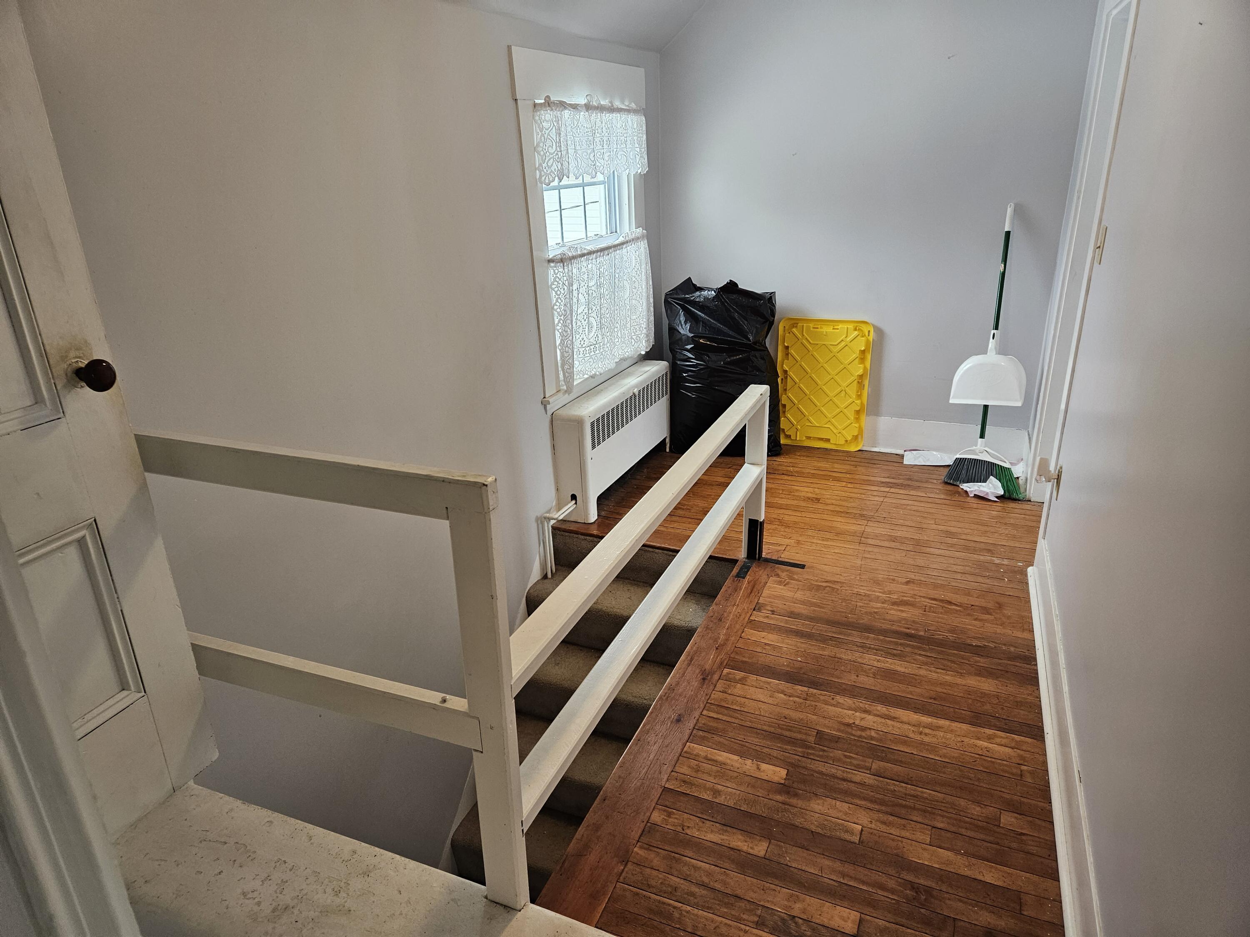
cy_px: 468
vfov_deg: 58.9
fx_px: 831
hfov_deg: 73.9
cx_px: 625
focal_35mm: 23
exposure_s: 1/207
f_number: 1.8
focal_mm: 5.4
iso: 250
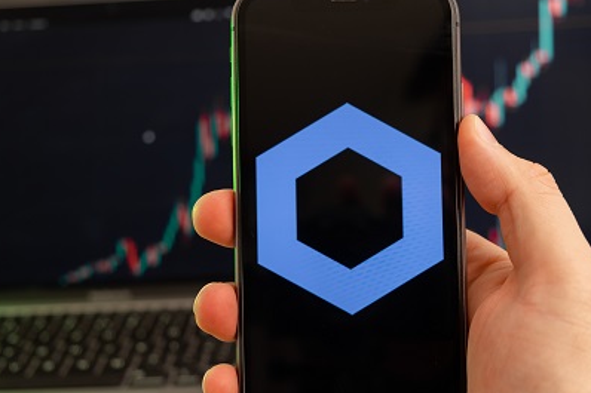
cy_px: 223
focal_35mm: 54
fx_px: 886
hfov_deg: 36.8
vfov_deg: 25.0
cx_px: 349
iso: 400
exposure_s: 1/60
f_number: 3.6
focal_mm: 28.9
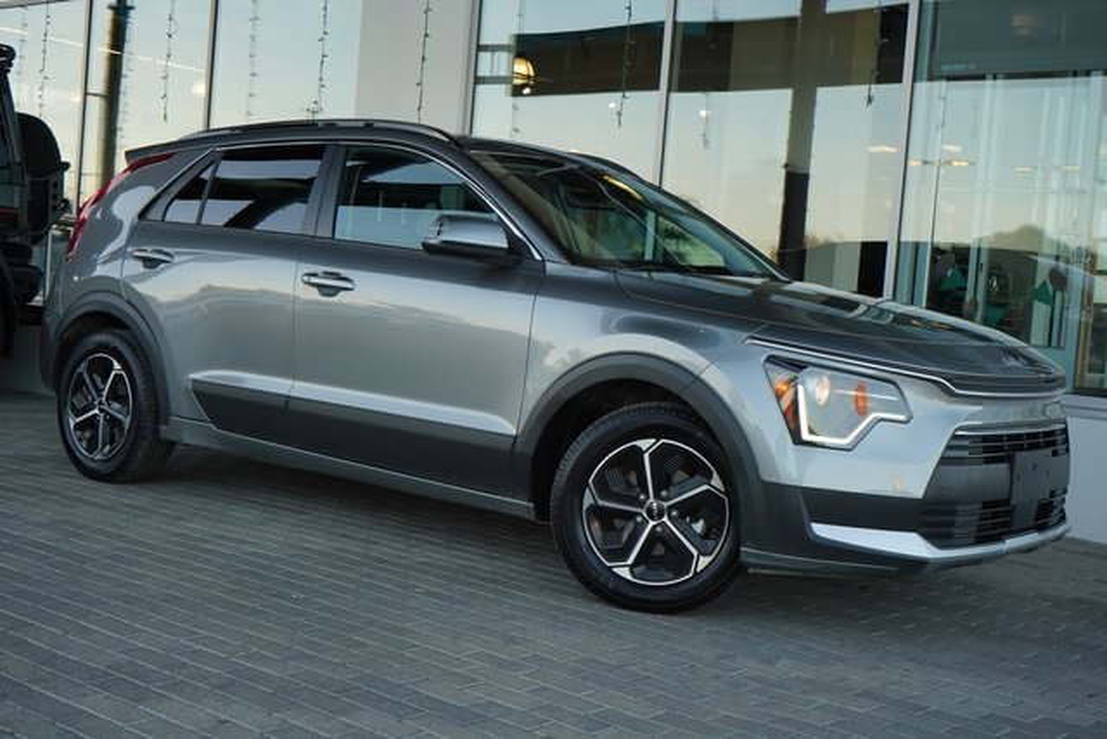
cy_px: 370
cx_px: 554
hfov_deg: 43.6
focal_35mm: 45
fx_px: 1384
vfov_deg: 29.9
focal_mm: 45
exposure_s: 1/200
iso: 640
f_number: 8
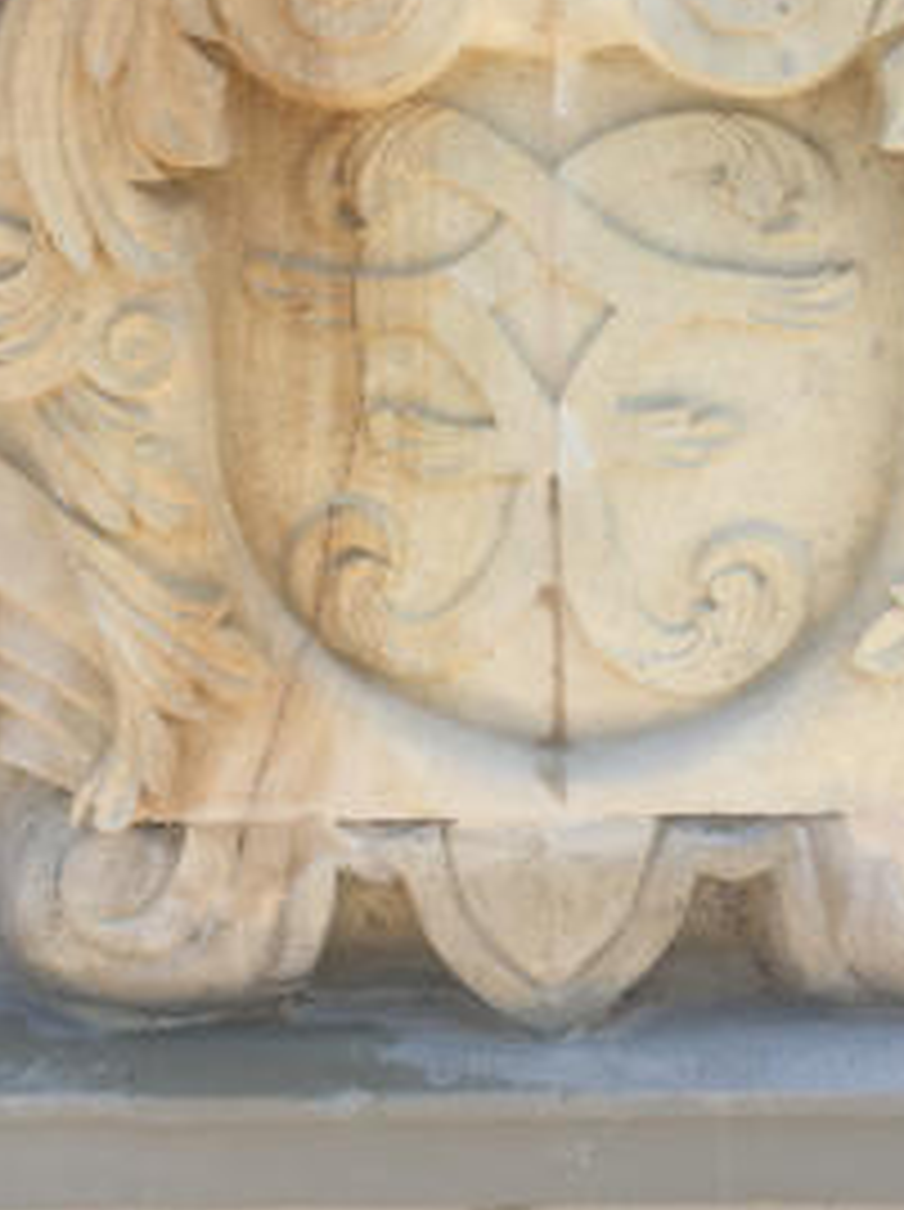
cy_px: 261
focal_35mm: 54
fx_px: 1885
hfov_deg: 26.9
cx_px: 546
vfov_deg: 34.6
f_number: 2.2
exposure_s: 1/845
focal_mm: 4.15
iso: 25
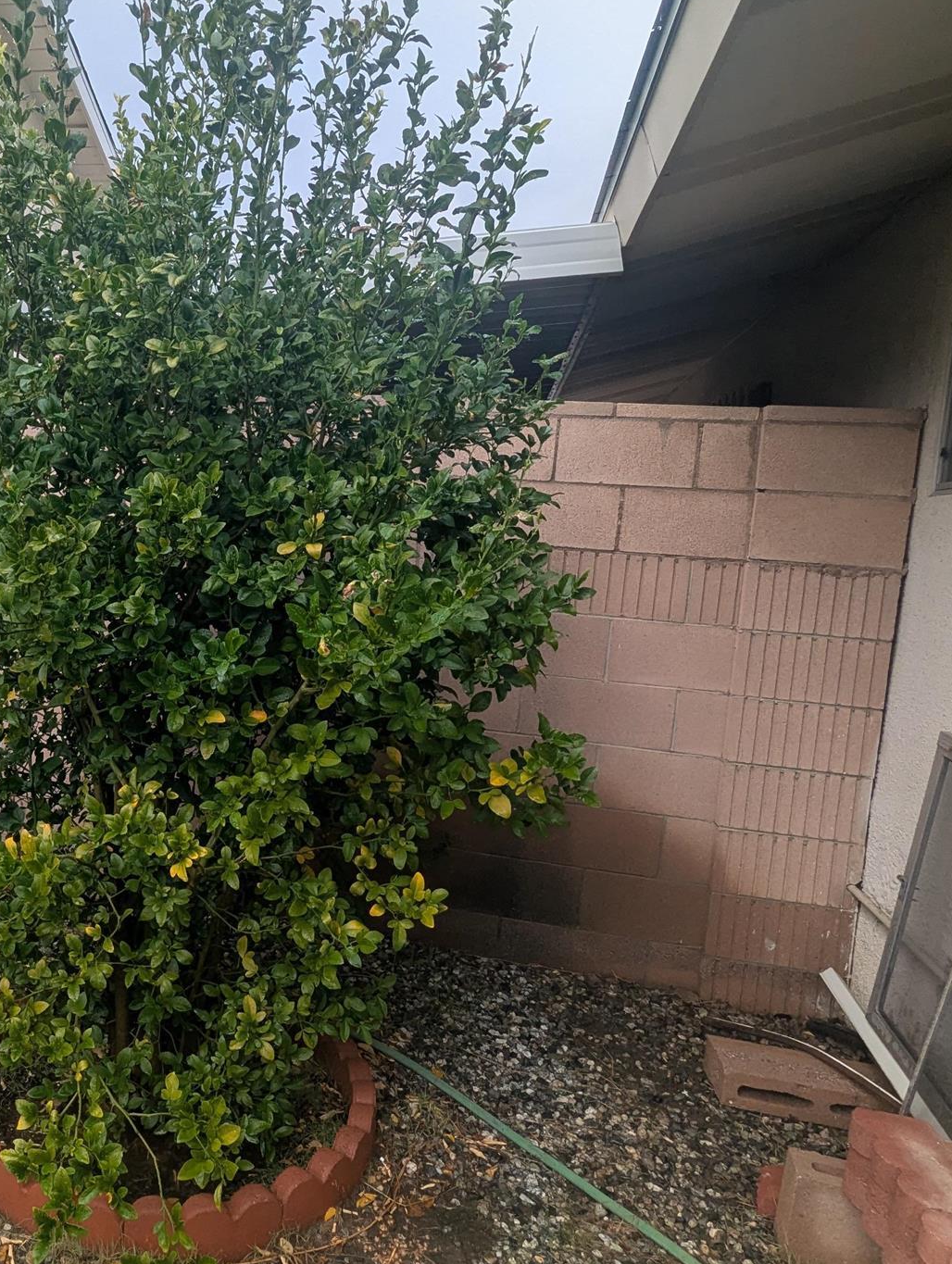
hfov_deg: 49.1
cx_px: 220
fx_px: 987
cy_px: 629
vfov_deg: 65.2
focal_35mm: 27
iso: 53
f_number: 2.2
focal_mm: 2.35
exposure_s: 1/955
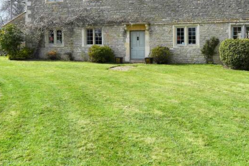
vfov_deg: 30.5
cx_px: 109
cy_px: 38
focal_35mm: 43
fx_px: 297
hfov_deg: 45.3
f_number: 6.3
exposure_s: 1/1600
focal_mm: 22
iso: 400
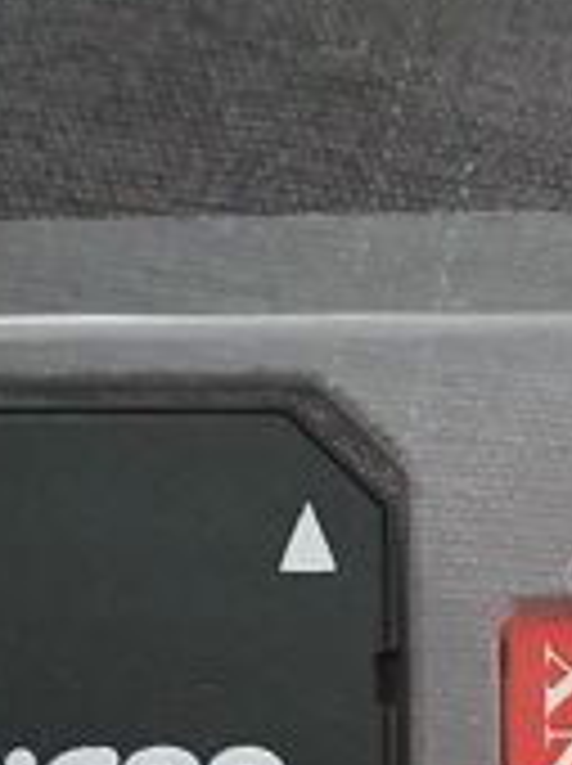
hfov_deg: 15.0
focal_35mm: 98
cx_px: 369
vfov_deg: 18.7
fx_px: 2165
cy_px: 976
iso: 1000
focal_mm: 3.98
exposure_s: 1/16.7
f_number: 1.8
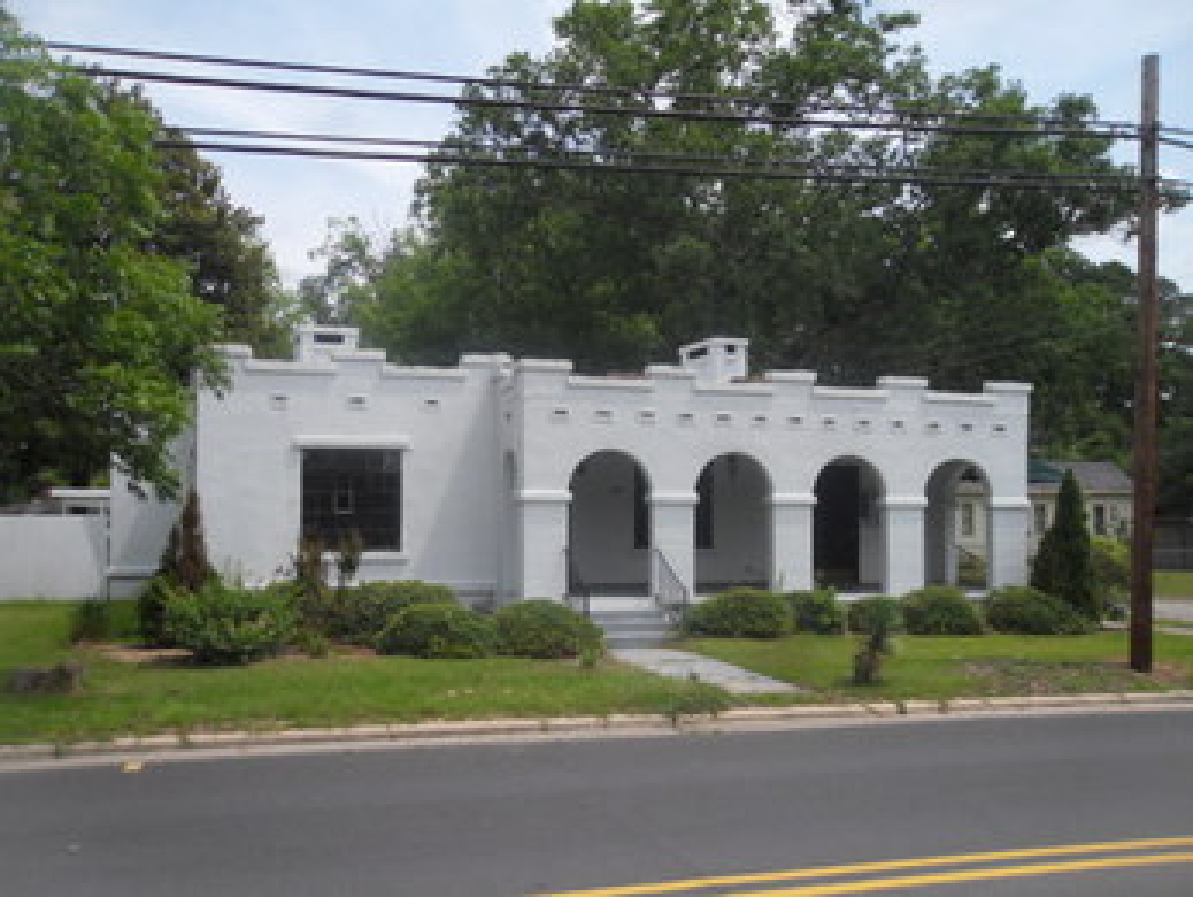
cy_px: 448
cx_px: 596
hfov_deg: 52.6
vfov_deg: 40.7
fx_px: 1207
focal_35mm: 35
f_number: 8.2
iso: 80
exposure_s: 1/250
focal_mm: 6.3
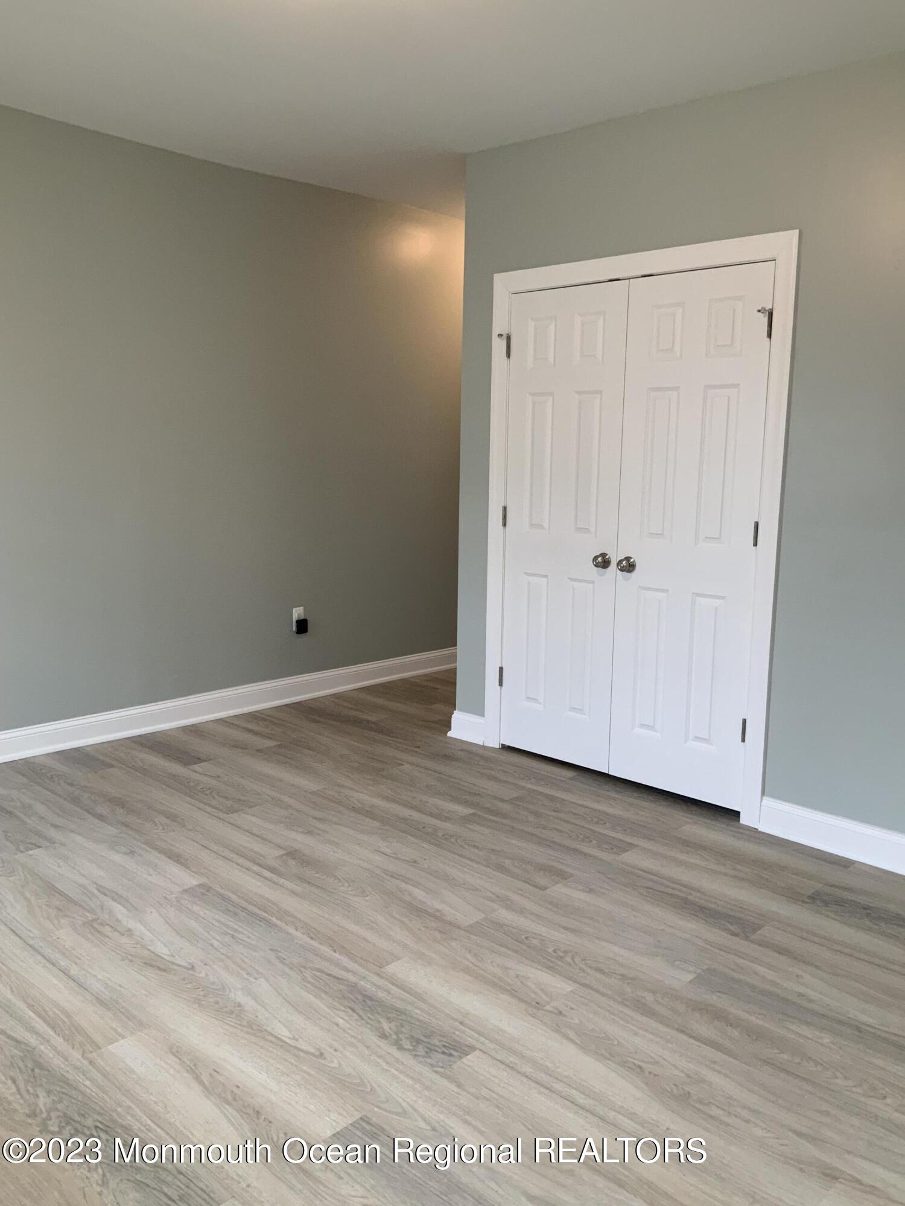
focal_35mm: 29
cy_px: 603
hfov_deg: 48.2
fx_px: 1011
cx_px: 452
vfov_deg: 61.7
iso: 64
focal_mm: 3
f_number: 1.8
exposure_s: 1/60
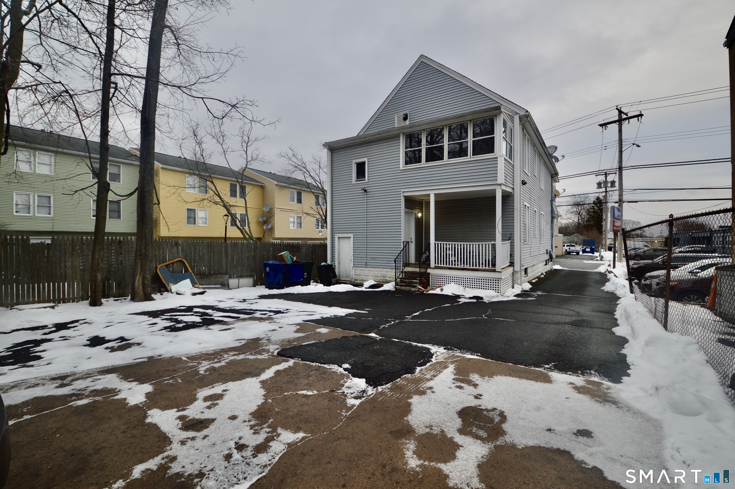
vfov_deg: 77.2
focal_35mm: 15
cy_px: 244
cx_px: 368
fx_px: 306
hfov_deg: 100.4
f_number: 5.6
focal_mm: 10
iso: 180
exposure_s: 1/125
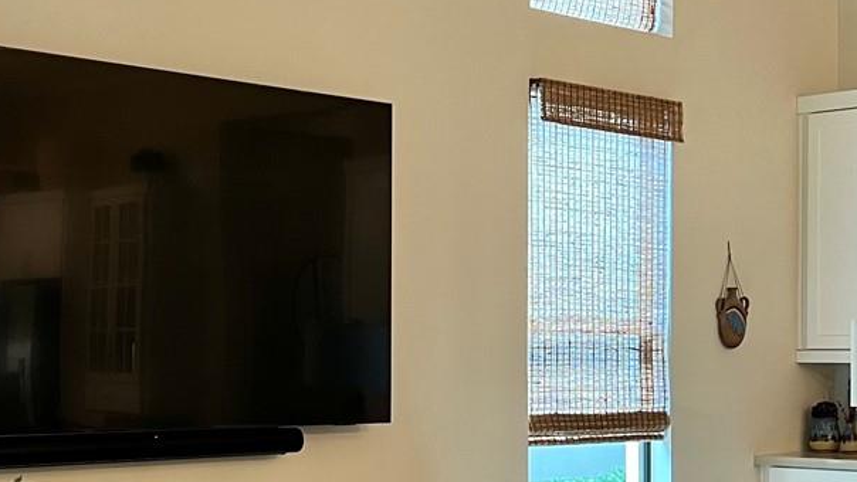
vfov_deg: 16.0
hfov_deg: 28.2
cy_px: 357
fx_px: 1705
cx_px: 414
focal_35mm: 75
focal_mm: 5.7
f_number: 1.5
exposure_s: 1/60
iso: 160
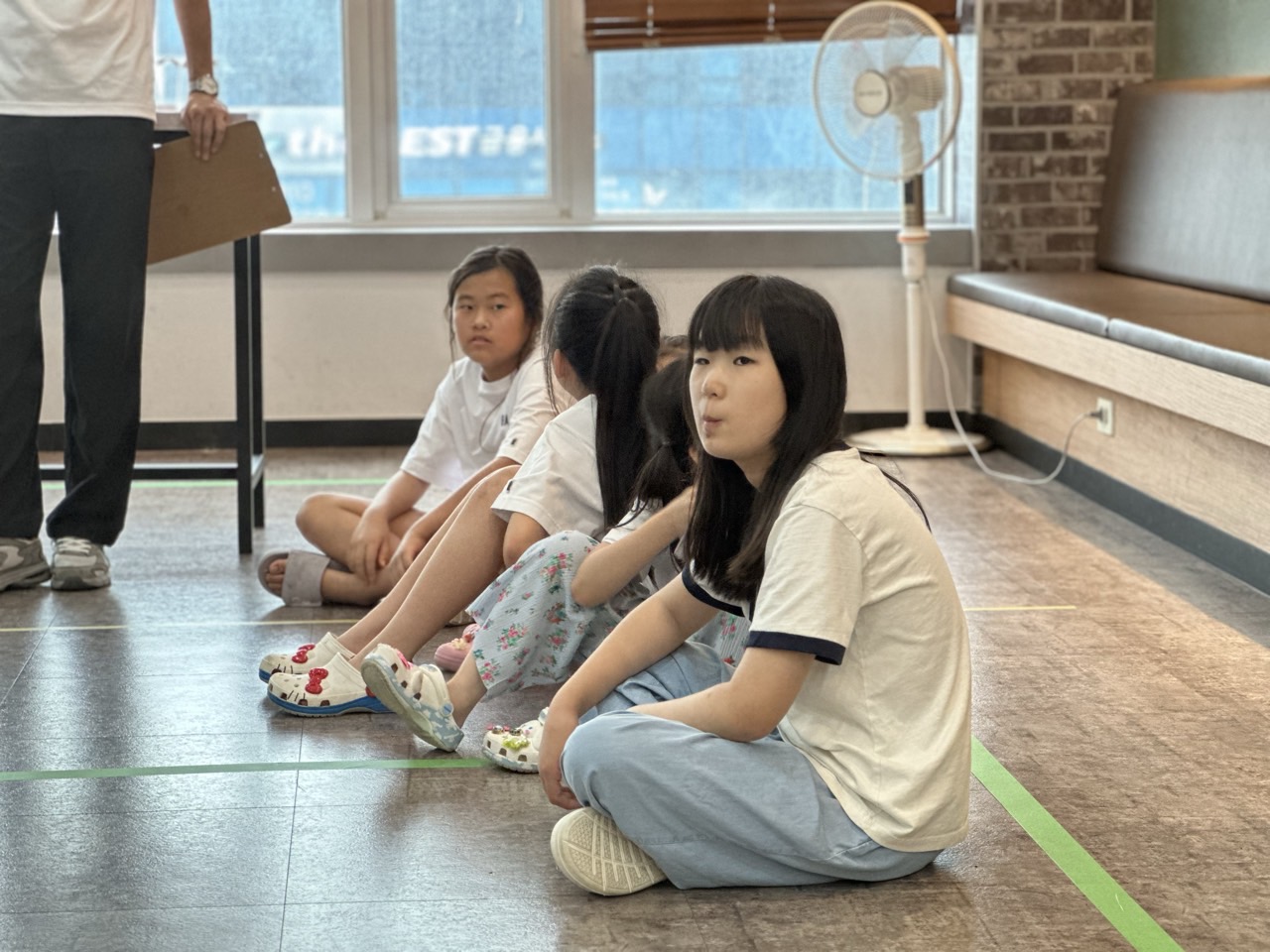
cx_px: 635
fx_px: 2825
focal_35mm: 77
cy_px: 476
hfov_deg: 25.3
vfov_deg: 19.1
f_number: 2.8
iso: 320
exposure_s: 1/40
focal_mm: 9
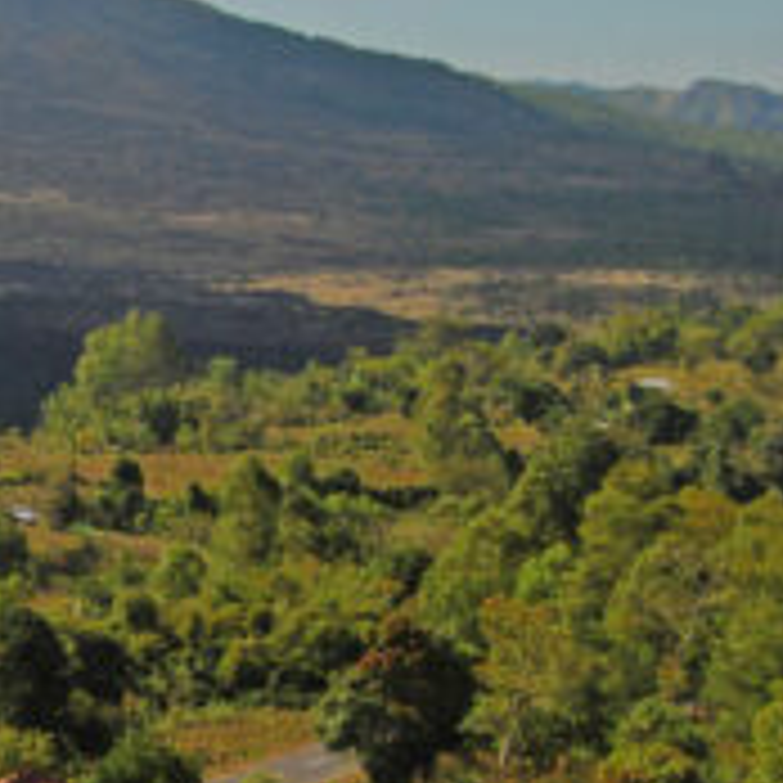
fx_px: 2585
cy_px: 500
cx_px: -610
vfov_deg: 17.2
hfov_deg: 15.0
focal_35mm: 101
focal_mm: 22
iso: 100
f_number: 11
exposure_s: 1/160
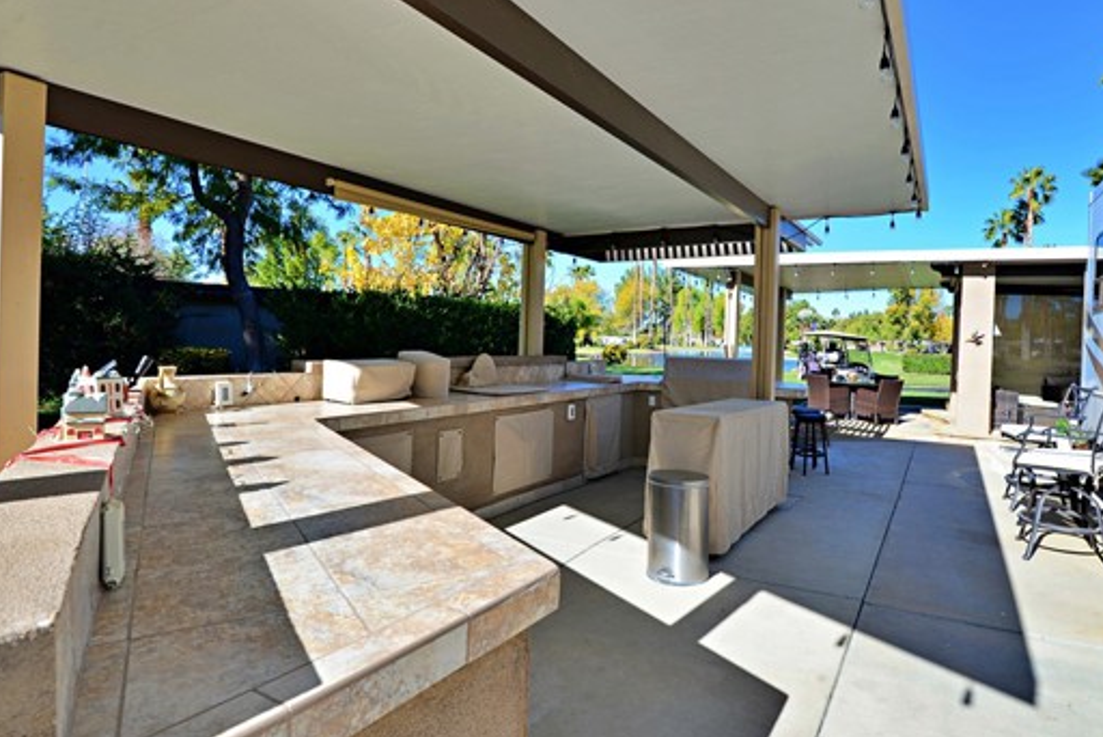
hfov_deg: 83.3
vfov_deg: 62.0
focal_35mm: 20
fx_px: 613
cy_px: 348
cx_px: 640
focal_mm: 16
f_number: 8
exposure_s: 1/250
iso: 125
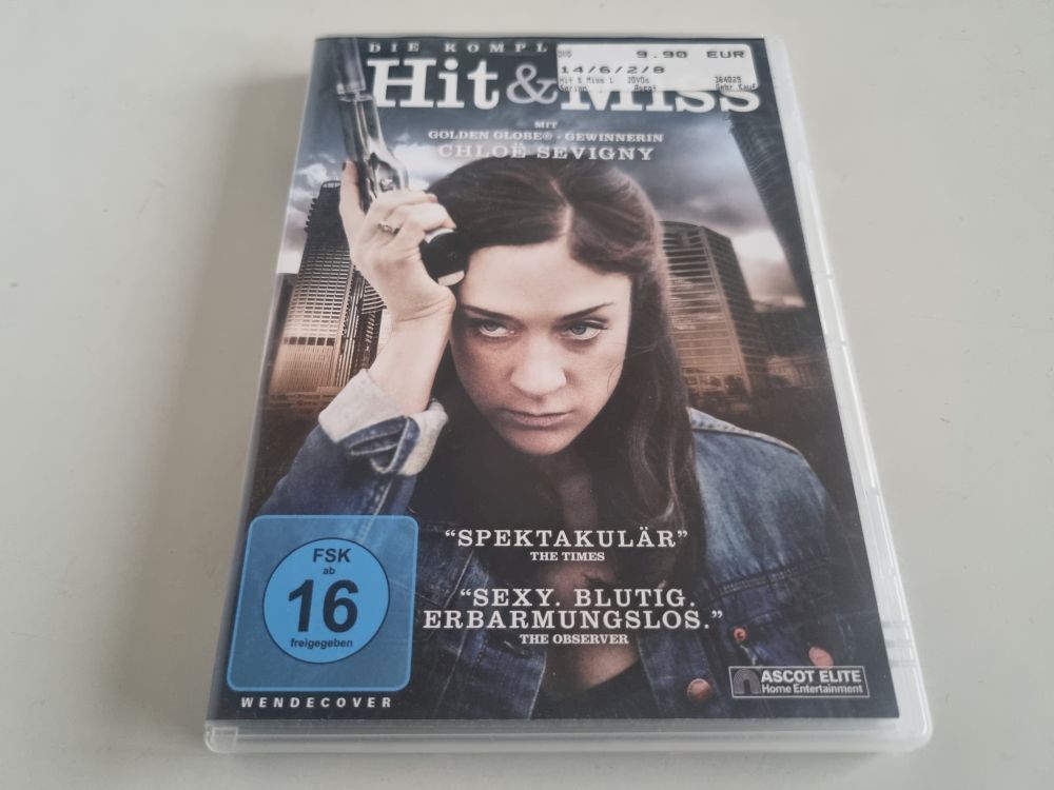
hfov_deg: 67.3
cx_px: 527
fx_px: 792
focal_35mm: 26
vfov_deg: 53.1
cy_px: 395
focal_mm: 5.4
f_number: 1.8
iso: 500
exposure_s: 1/50
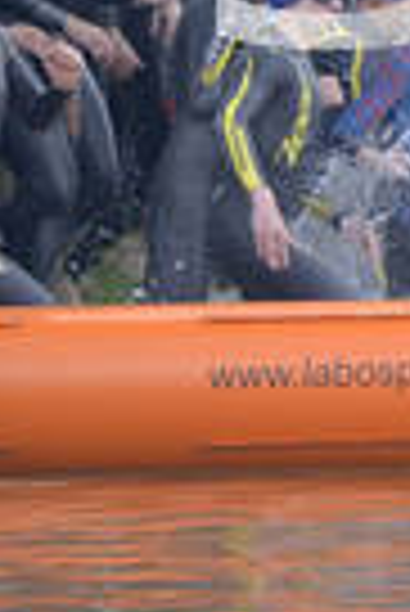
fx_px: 33668
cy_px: 16
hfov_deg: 0.7
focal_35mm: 1976
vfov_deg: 1.0
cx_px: 1401
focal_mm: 420
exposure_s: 1/1600
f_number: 6
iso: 800
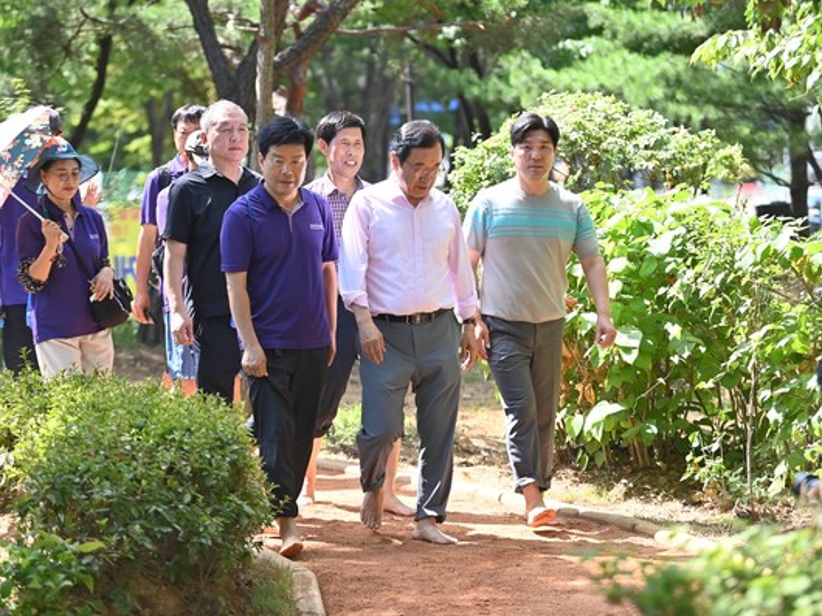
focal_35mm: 122
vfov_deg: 12.1
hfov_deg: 16.2
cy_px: 307
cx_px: 411
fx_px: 2896
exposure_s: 1/3200
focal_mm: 112
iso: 1250
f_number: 3.5
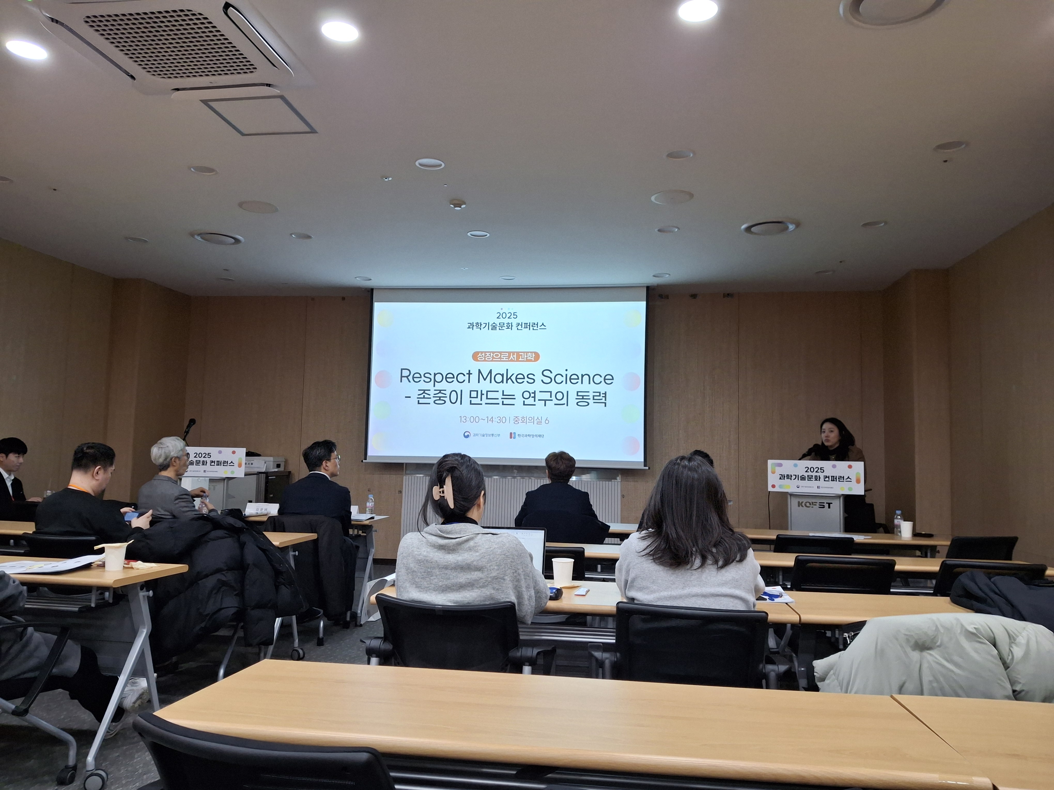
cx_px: 527
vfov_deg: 54.9
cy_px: 395
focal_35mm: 25
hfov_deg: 69.4
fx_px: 761
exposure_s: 1/120
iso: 200
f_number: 1.8
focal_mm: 4.69
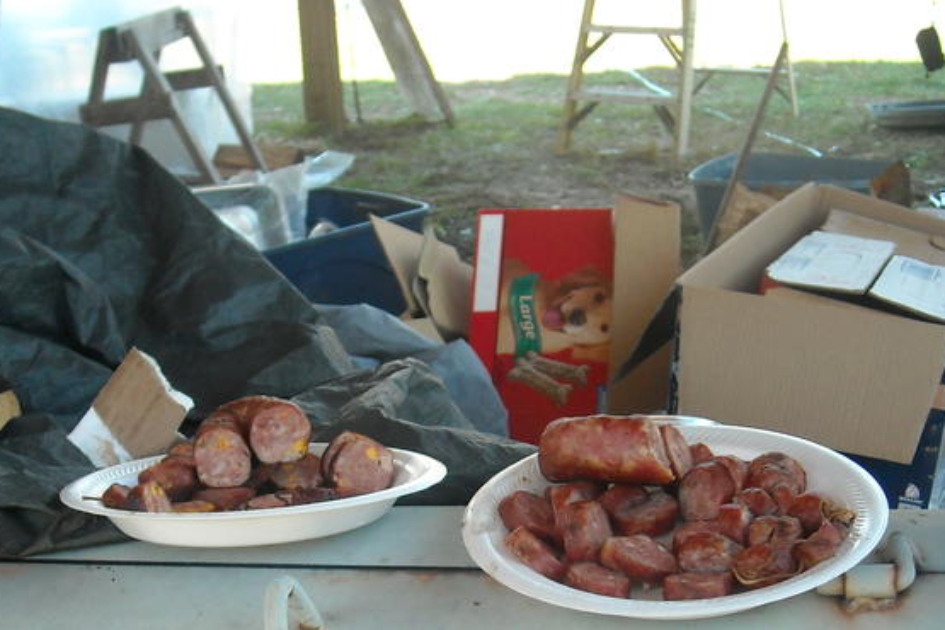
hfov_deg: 33.9
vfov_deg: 22.7
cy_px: 490
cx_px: 414
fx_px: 1549
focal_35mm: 59
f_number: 2.8
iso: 248
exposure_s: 1/218
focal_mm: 5.7
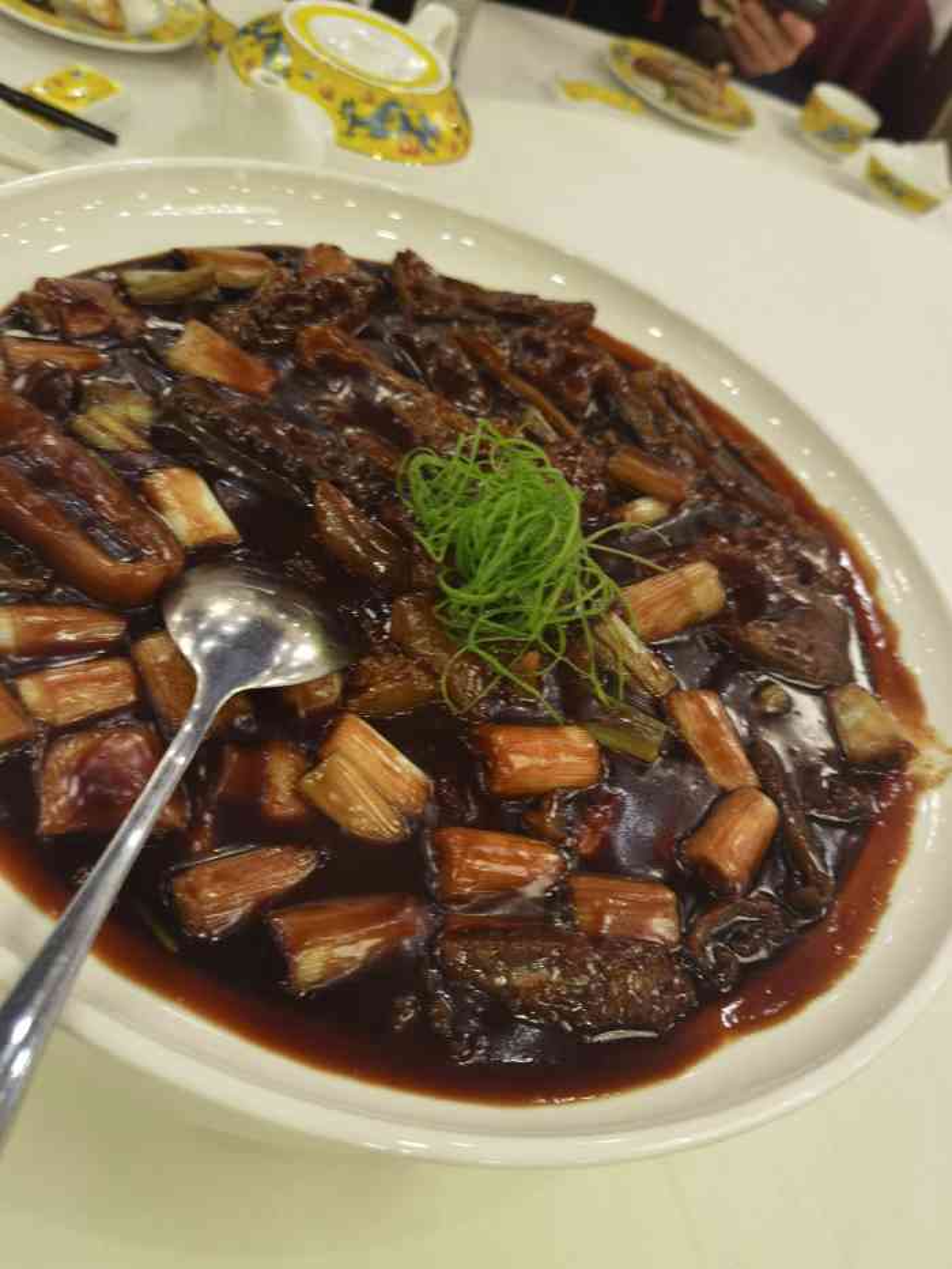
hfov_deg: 51.4
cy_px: 634
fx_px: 990
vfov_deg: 65.3
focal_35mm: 27
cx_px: 476
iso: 125
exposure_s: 1/50
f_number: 1.9
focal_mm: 6.71
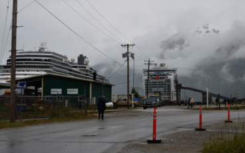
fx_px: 387
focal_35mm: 58
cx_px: 144
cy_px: 54
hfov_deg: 35.0
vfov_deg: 22.3
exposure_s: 1/250
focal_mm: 28
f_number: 8
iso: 100
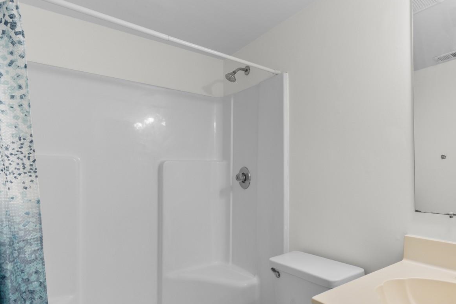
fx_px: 266
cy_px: 171
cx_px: 300
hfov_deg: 78.9
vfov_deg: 59.3
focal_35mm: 21
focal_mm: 10
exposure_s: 1/10
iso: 100
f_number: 4.5
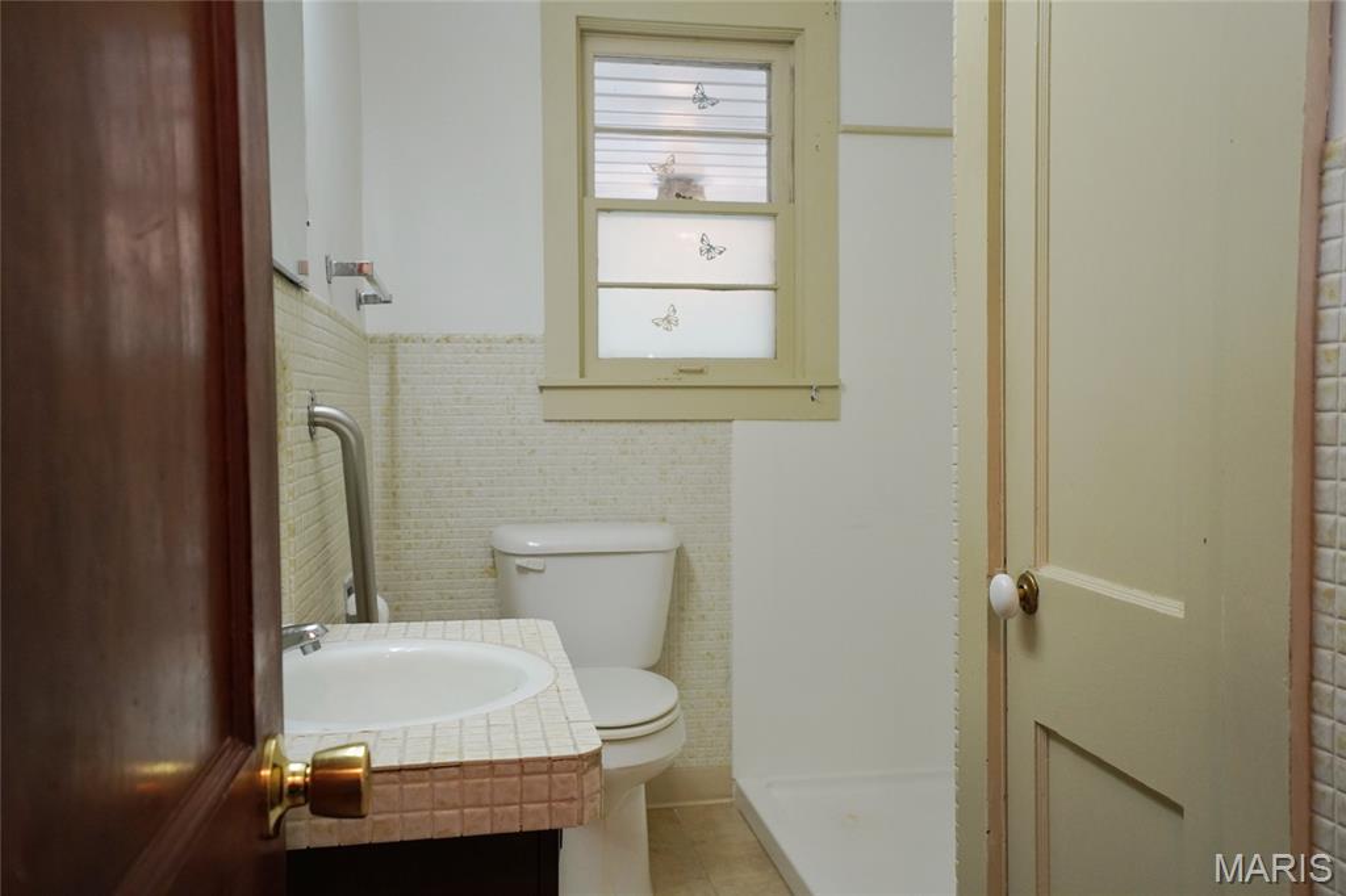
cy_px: 448
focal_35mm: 30
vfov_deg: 43.6
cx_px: 673
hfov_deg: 61.9
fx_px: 1121
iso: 1000
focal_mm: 20
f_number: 4
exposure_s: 1/160
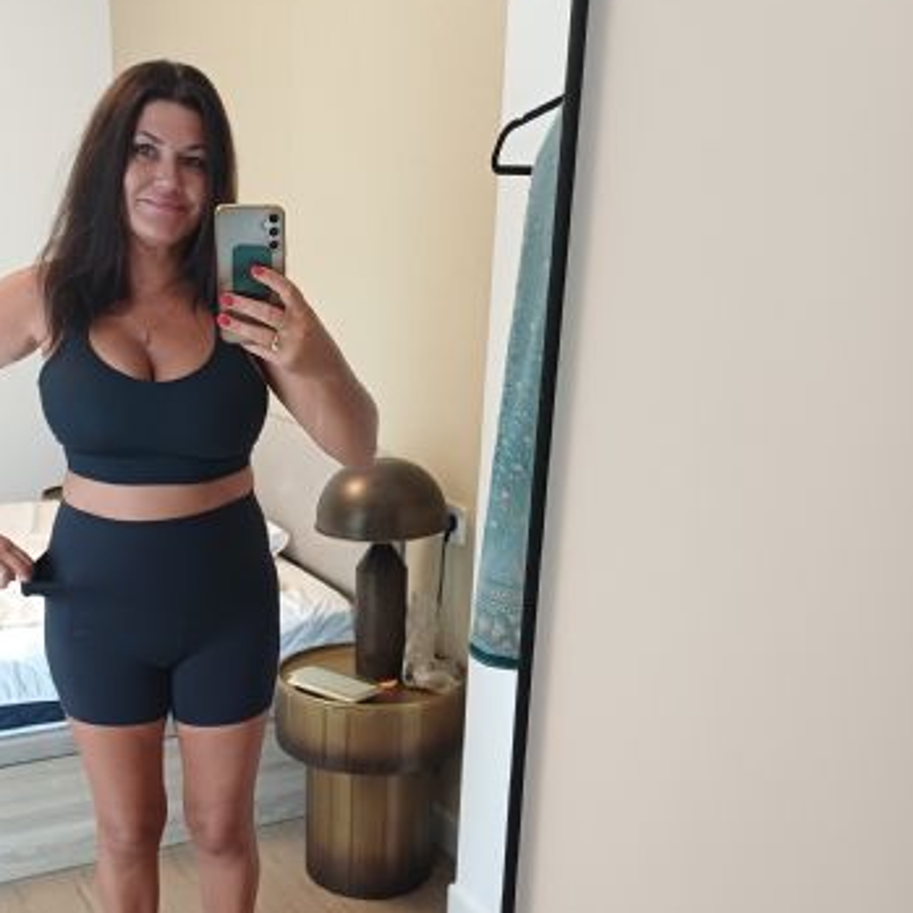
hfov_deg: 43.4
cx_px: 327
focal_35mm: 38
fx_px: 1134
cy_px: 623
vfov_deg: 43.1
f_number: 1.8
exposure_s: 1/25
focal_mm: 4.65
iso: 400
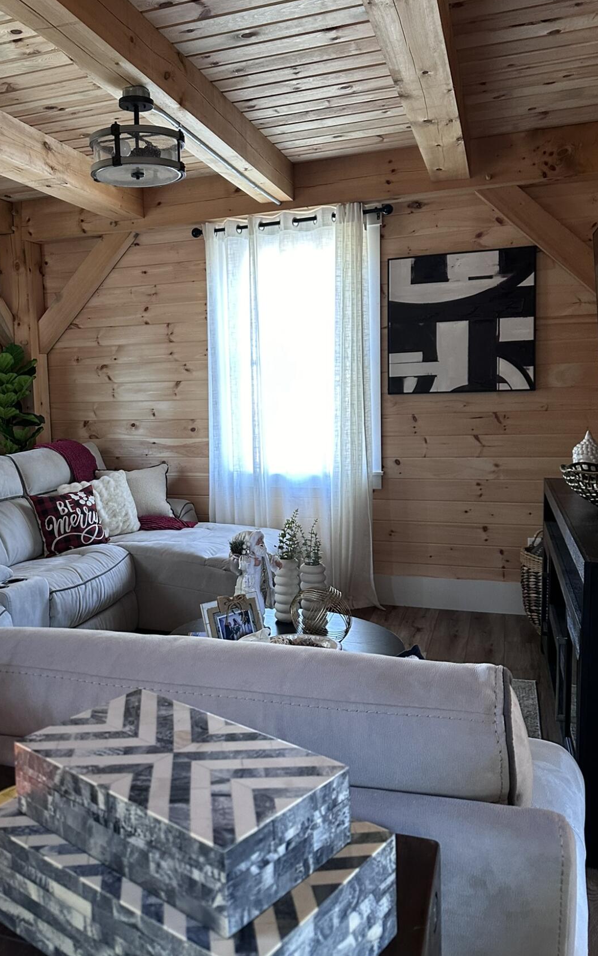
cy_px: 451
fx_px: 782
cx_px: 194
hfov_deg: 41.2
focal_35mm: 30
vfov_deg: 62.9
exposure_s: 1/60
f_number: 1.78
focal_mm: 6.86
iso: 320
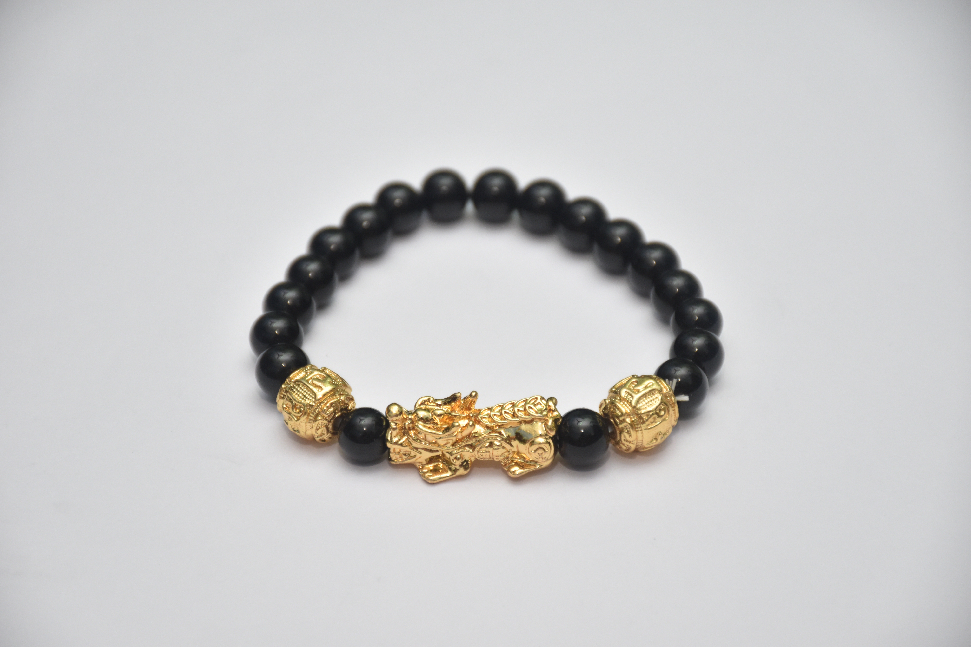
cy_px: 324
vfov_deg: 6.5
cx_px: 486
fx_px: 5691
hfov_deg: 9.8
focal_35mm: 211
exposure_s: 1/125
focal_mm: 140
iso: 800
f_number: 5.6
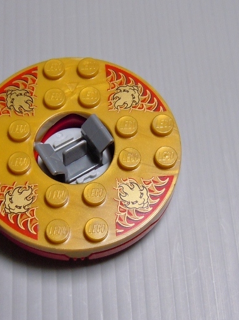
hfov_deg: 31.1
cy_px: 159
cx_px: 70
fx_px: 424
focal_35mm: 46
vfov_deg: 41.3
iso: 200
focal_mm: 6.2
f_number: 3.6
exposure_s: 1/30
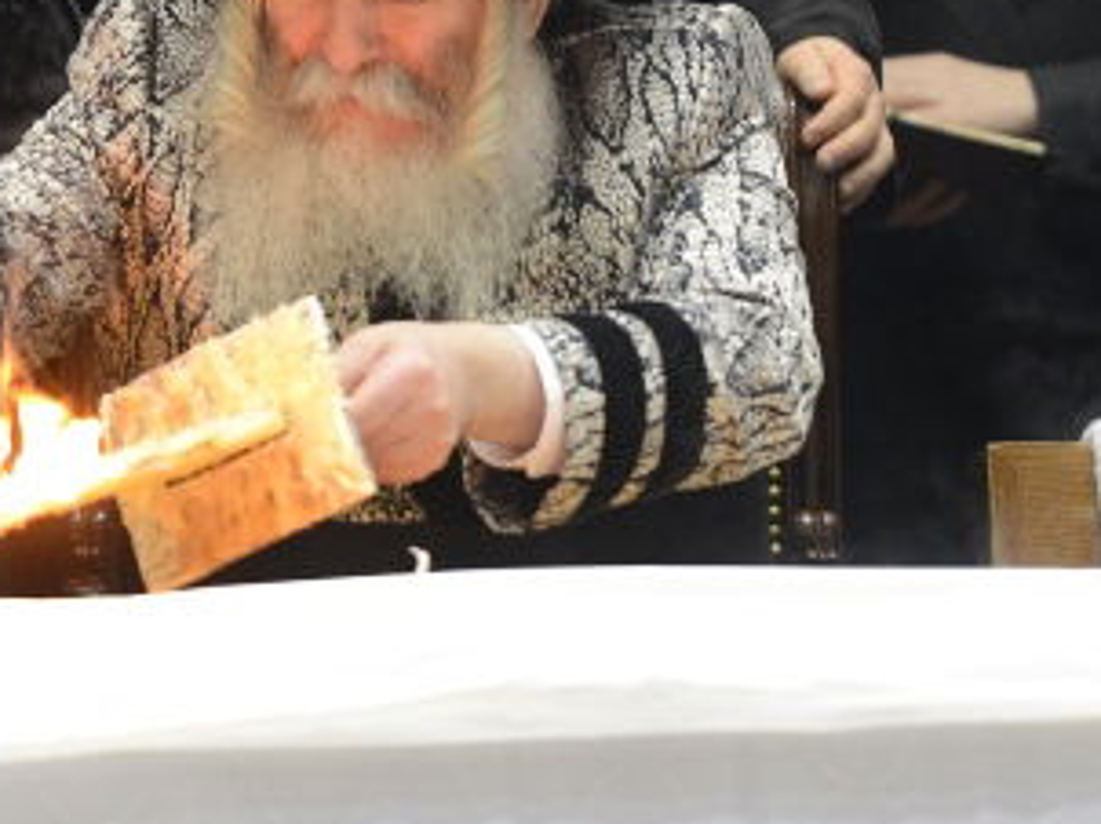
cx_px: 361
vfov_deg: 2.3
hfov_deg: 3.0
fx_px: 20753
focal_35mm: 653
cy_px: -295
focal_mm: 200
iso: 1250
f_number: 2.8
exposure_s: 1/80
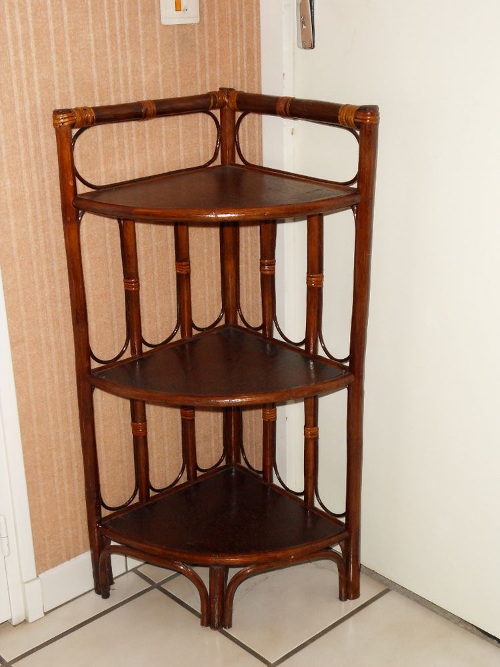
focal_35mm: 52
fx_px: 1001
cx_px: 250
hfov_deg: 28.0
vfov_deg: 36.8
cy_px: 334
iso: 200
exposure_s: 1/45
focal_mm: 9.1
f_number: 4.5
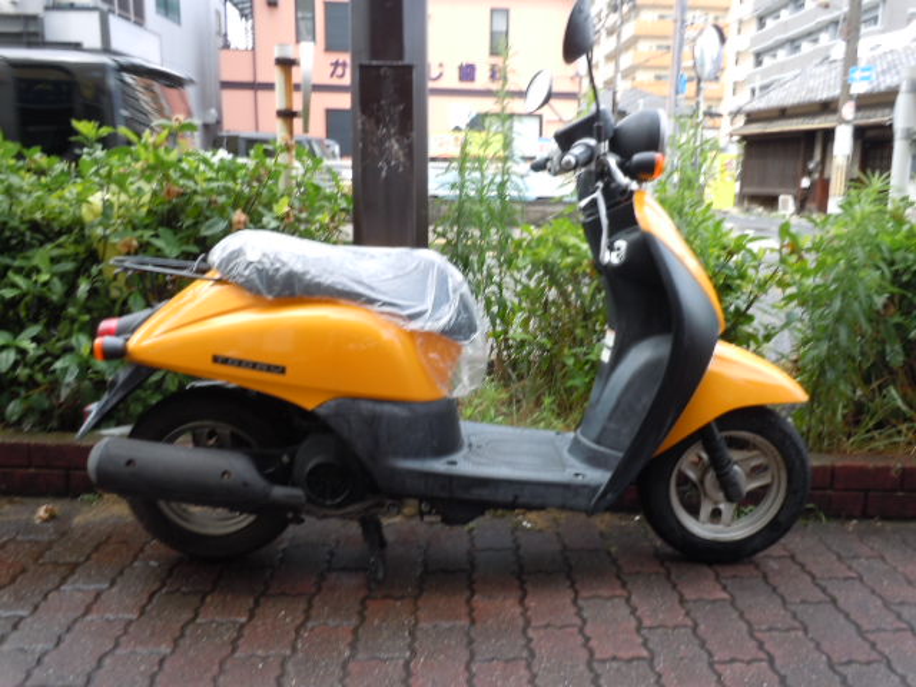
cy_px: 344
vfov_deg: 49.7
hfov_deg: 63.4
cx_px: 458
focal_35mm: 28
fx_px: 741
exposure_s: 1/125
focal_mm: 5
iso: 100
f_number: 3.7
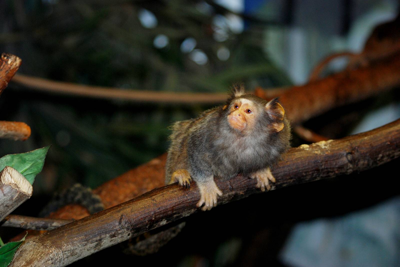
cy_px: 134
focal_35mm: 123
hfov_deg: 16.6
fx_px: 1368
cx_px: 200
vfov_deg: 11.2
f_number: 4
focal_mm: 82
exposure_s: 1/60
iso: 400
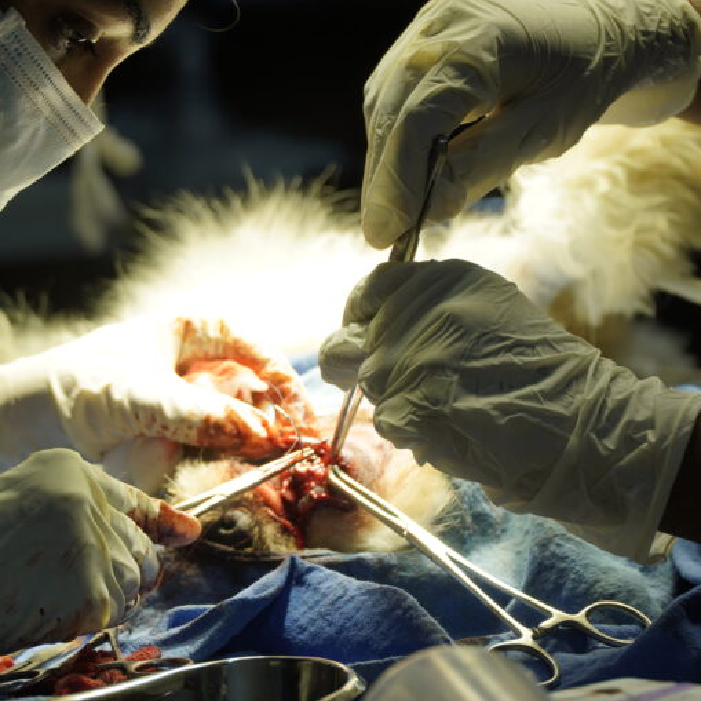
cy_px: 351
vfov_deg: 12.8
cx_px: 264
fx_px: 3131
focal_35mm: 137
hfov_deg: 12.8
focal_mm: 71
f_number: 4
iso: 100
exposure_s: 1/160
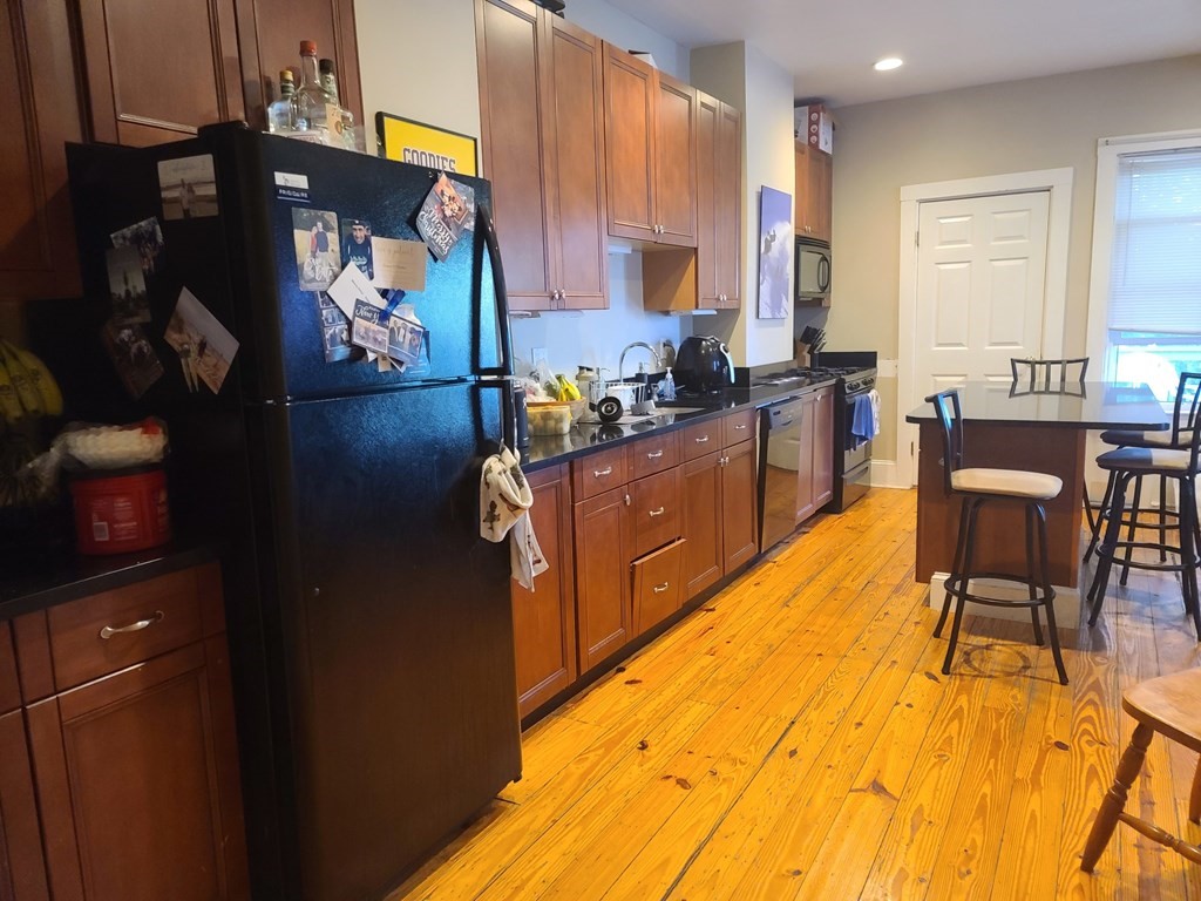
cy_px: 450
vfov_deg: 54.9
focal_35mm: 25
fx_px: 867
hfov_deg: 69.4
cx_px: 600
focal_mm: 7
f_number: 1.8
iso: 640
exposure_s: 1/39
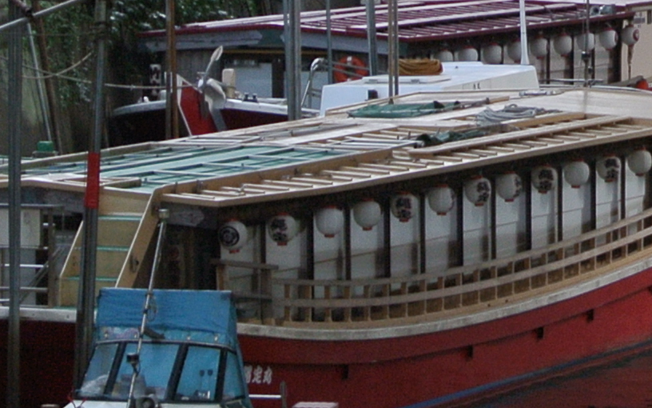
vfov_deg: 3.3
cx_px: 876
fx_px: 6965
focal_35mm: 392
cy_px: 366
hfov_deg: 5.3
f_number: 5.6
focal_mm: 30
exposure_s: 1/125
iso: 180
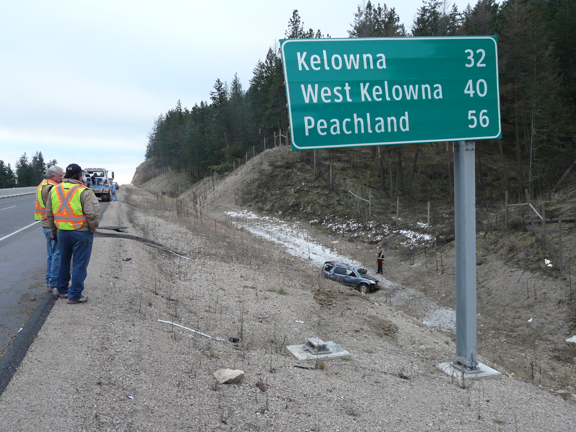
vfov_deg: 39.7
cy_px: 216
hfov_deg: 51.4
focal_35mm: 36
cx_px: 288
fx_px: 599
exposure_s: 1/40
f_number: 2.8
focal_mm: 5.9
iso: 100
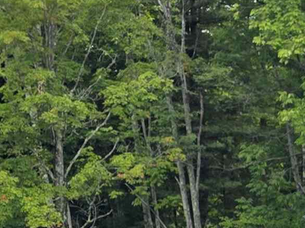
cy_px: 445
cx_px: 593
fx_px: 1066
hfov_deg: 14.0
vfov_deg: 11.2
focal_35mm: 121
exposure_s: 1/340
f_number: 1.7
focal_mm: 6.3
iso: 12
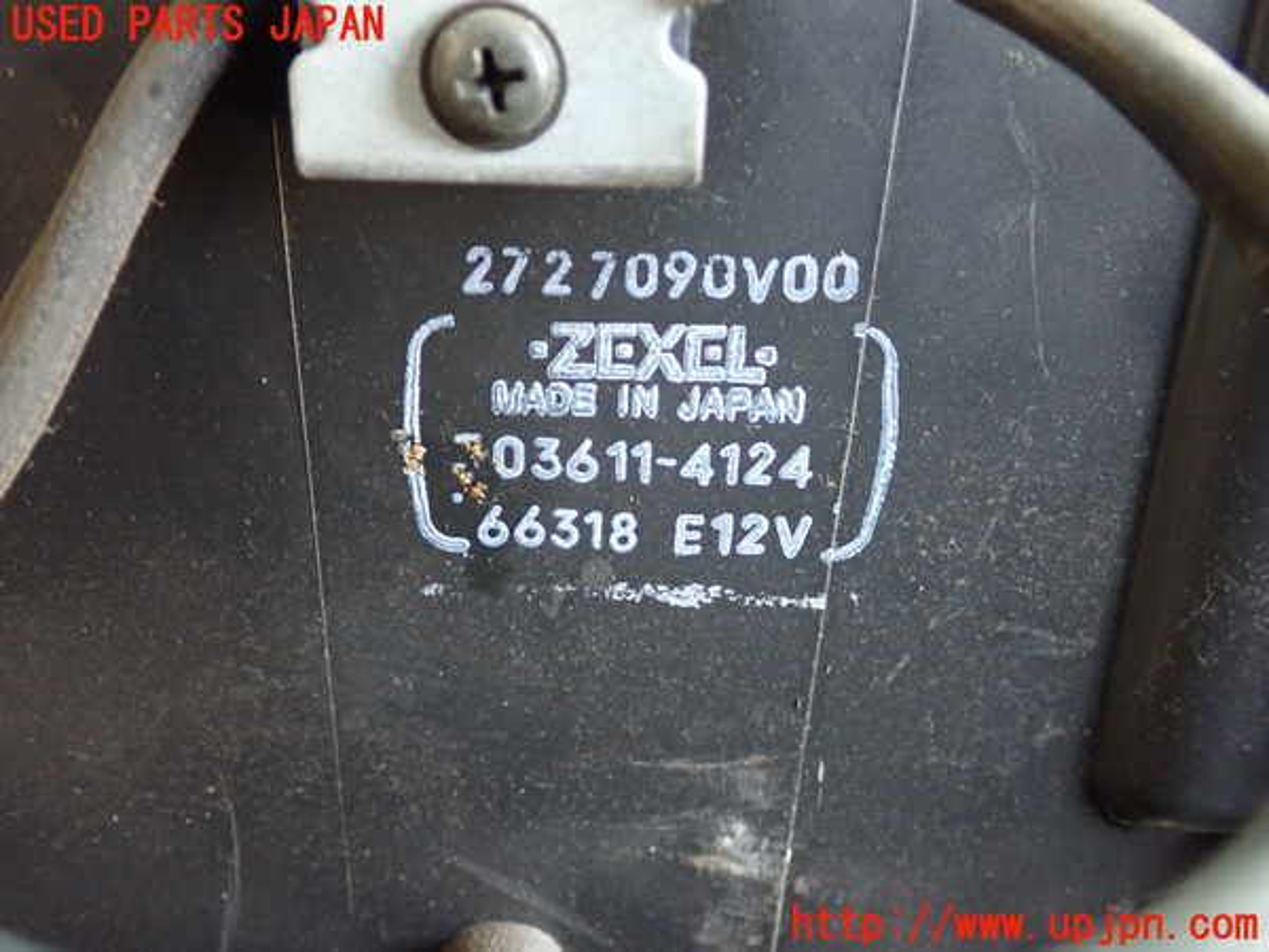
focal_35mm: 38
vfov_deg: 37.7
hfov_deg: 49.0
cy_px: 476
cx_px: 634
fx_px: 1393
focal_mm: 6.83
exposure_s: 1/25
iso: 800
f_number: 2.7
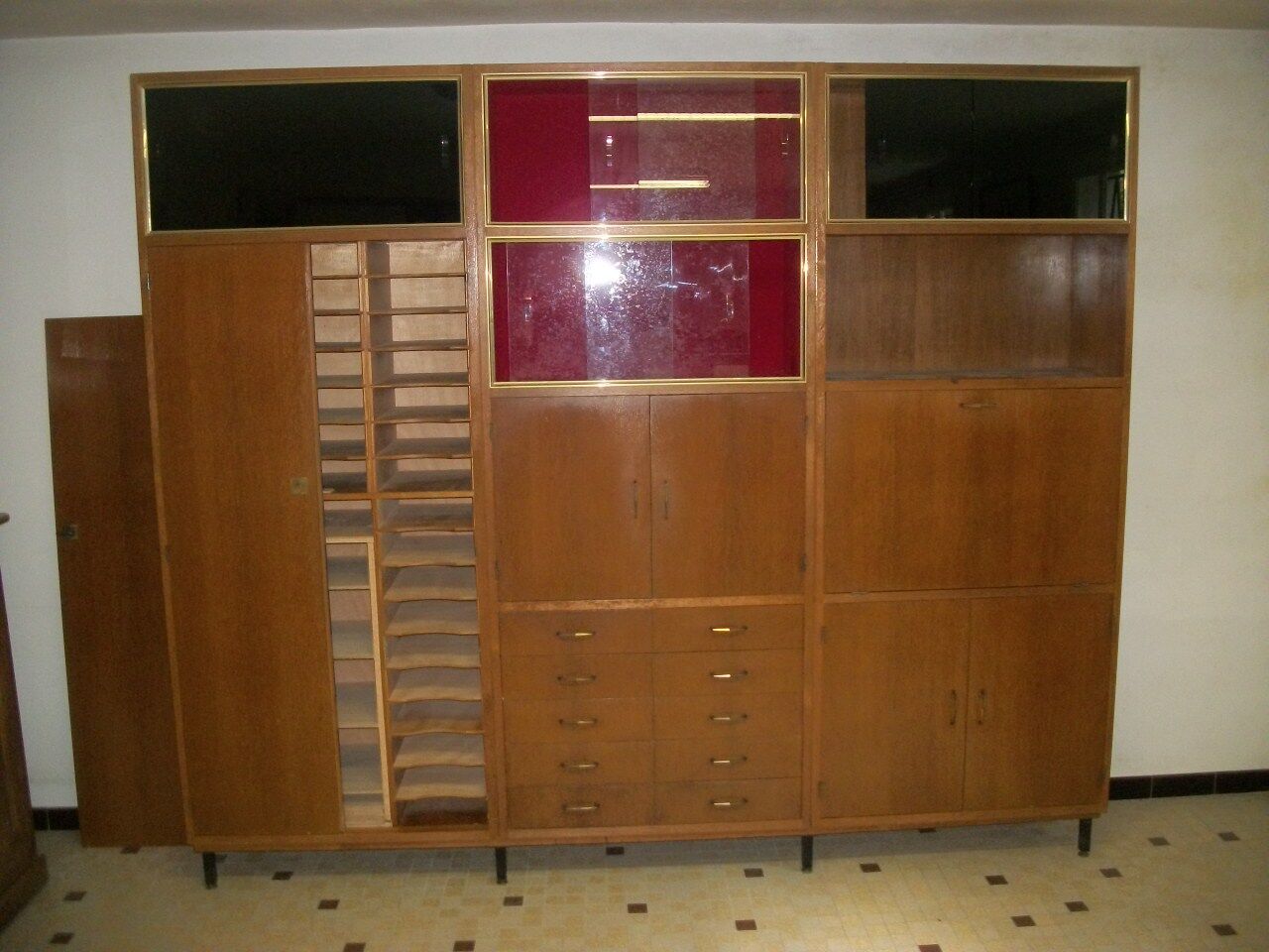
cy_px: 476
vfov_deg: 44.2
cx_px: 634
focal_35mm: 32
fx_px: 1173
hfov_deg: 56.8
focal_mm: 5.7
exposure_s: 1/30
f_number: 2.9
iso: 250
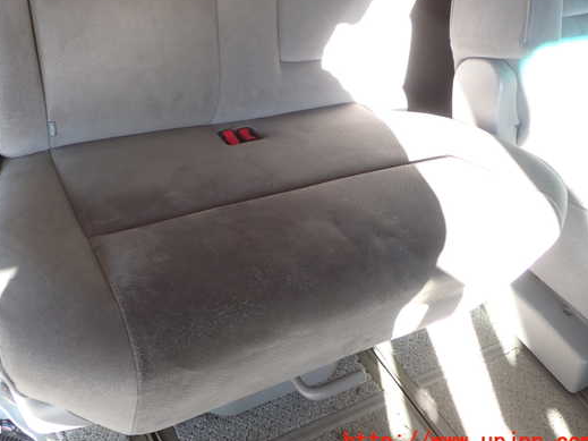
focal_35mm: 37
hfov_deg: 50.0
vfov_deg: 38.6
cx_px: 259
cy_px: 202
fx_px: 628
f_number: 2.4
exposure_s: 1/60
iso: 160
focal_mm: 5.79
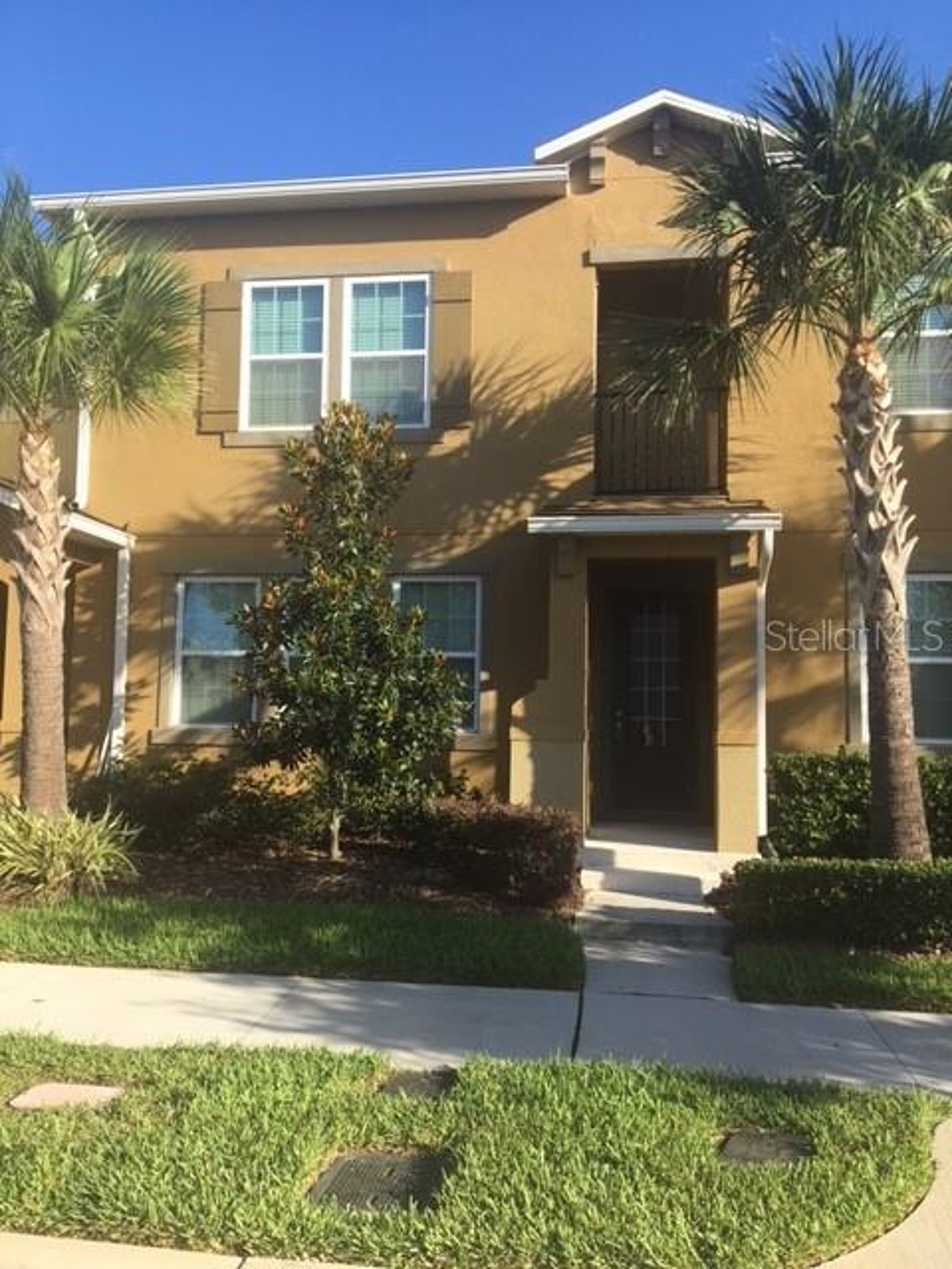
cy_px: 634
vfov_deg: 61.7
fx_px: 1063
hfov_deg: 48.2
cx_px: 476
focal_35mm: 29
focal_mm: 4.15
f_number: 2.2
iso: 25
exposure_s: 1/693
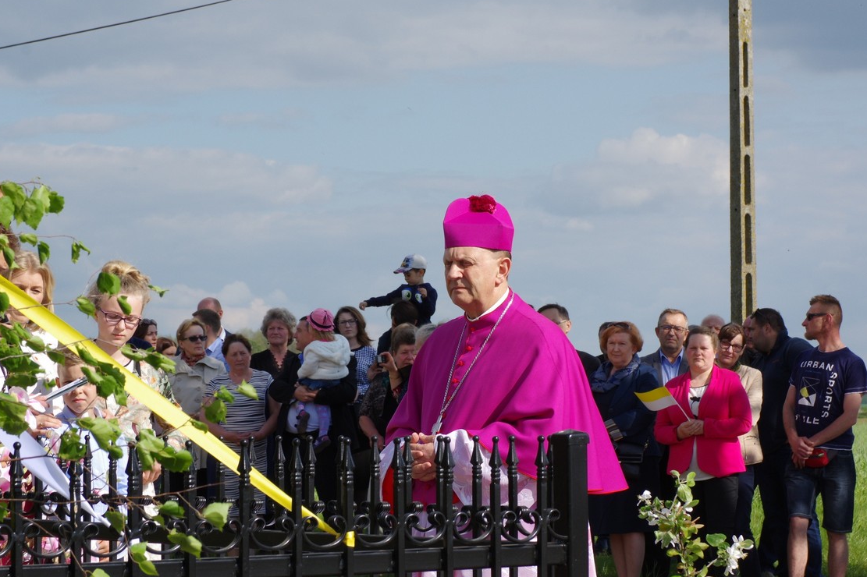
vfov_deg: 11.3
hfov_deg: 16.9
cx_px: 464
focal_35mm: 121
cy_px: 274
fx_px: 2913
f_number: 11
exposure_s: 1/250
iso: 200
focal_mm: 70
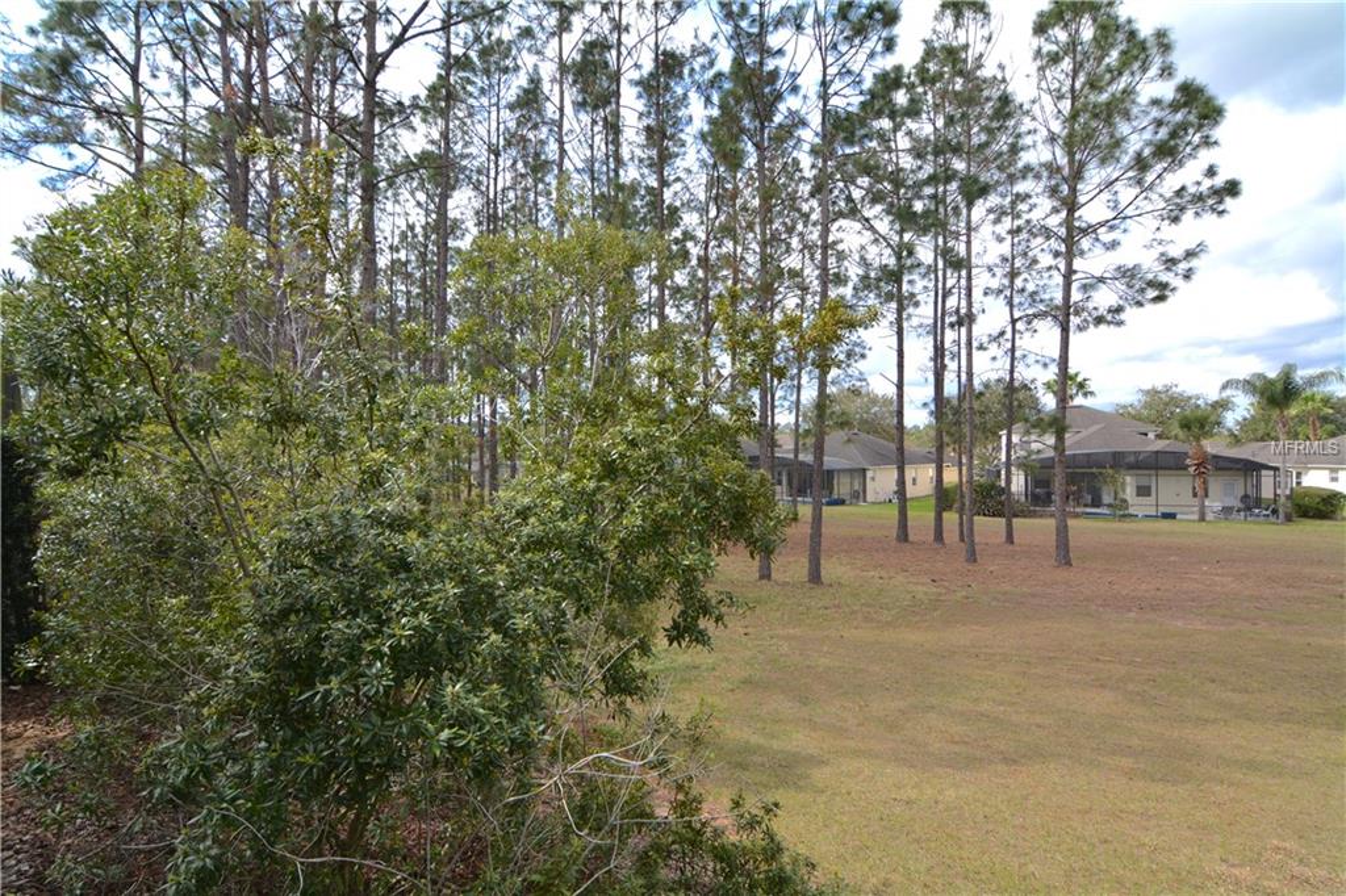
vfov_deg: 72.0
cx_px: 673
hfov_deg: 95.0
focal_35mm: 16
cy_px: 448
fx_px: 617
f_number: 8
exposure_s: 1/250
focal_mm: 11
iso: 200
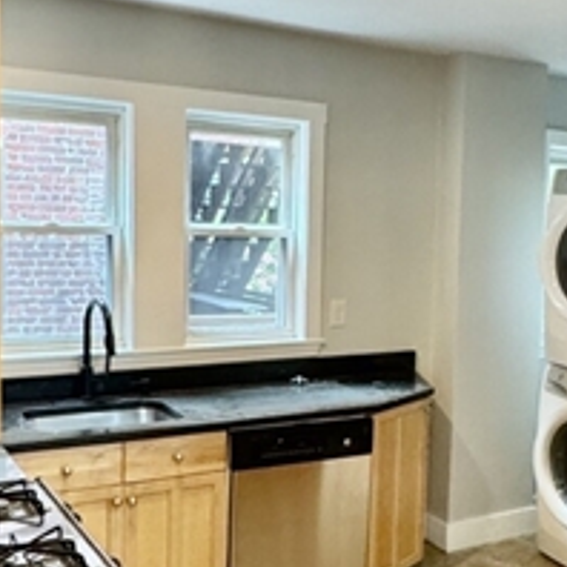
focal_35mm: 48
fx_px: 890
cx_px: 398
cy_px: 301
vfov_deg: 35.3
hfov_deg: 34.9
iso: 400
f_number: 2.2
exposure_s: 1/60
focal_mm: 2.22
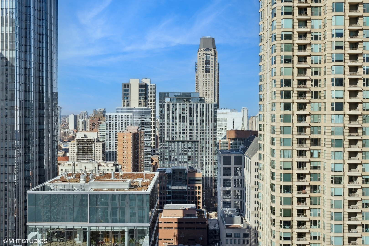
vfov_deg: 35.9
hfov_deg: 51.9
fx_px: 379
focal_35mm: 37
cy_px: 123
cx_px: 184
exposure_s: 1/2000
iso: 320
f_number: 7.1
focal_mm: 25
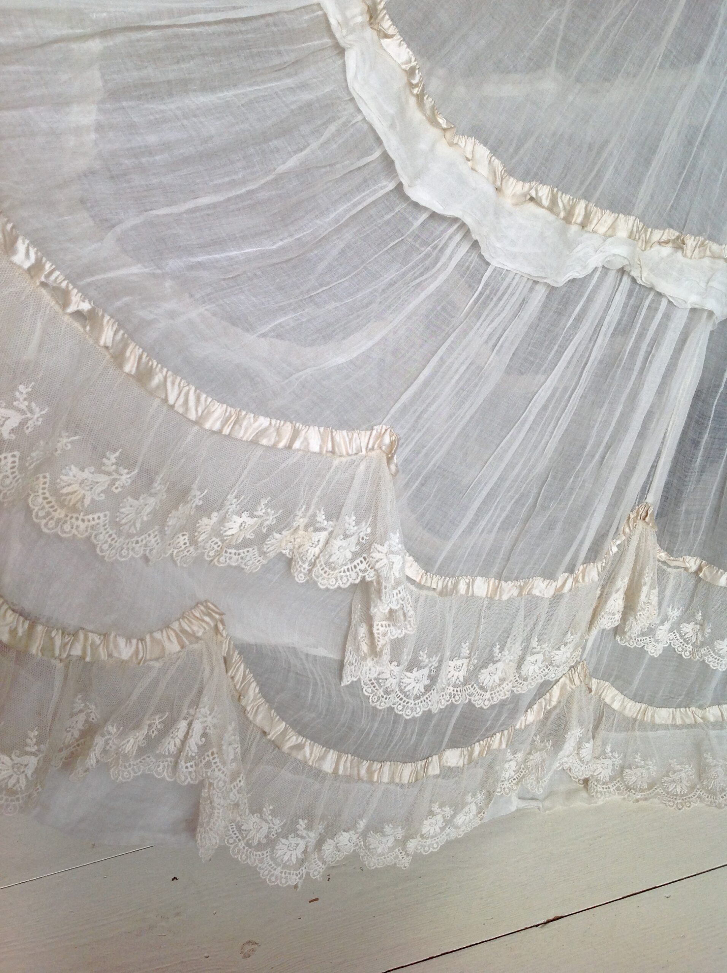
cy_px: 486
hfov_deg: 40.6
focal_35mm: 35
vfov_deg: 52.7
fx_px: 983
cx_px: 364
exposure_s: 1/176
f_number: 2.4
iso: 50
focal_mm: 4.28
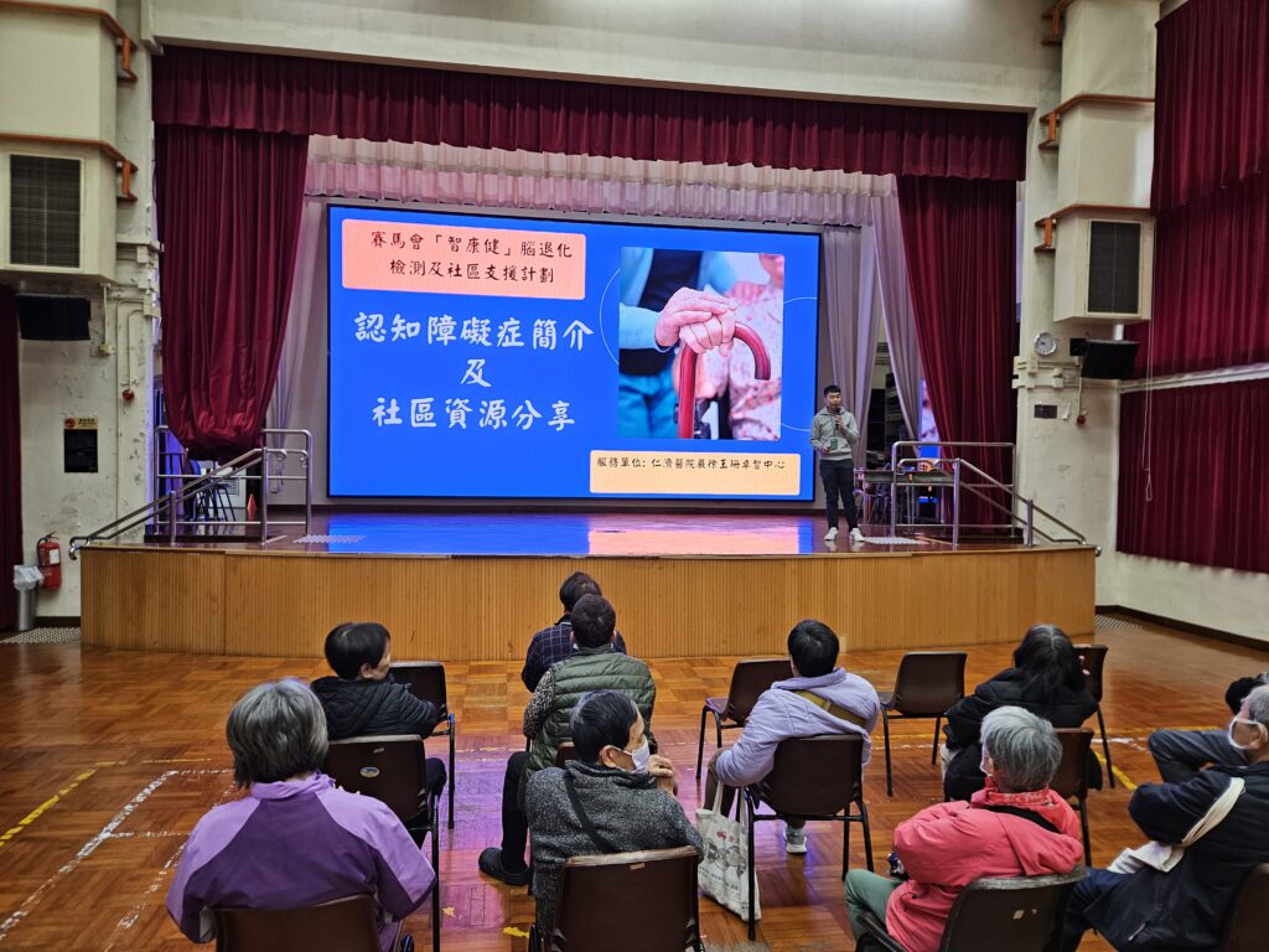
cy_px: 476
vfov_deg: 58.9
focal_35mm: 23
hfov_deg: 73.9
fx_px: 843
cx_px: 634
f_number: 1.8
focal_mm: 5.4
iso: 160
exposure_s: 1/100
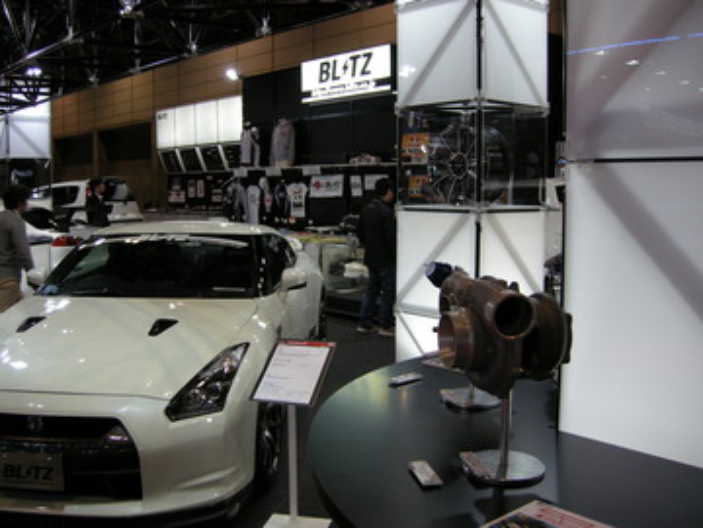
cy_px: 264
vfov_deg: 39.7
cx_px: 352
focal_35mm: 36
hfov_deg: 51.4
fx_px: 731
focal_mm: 7.5
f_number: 2.7
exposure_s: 1/55
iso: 89
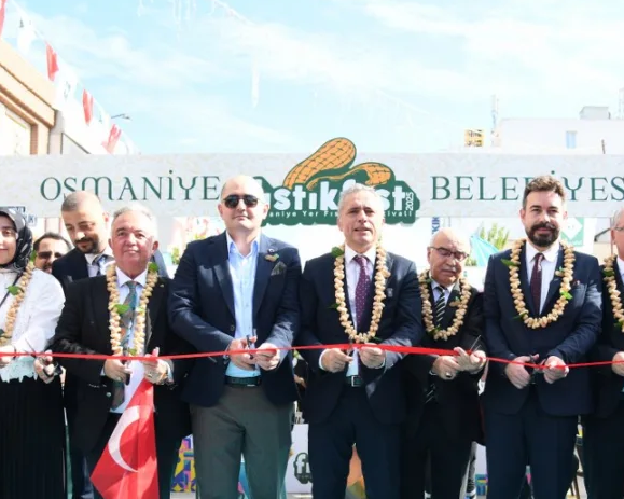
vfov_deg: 35.0
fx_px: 776
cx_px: 374
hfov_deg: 43.6
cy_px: 365
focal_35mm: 42
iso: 64
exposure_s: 1/160
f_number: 4.5
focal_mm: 24
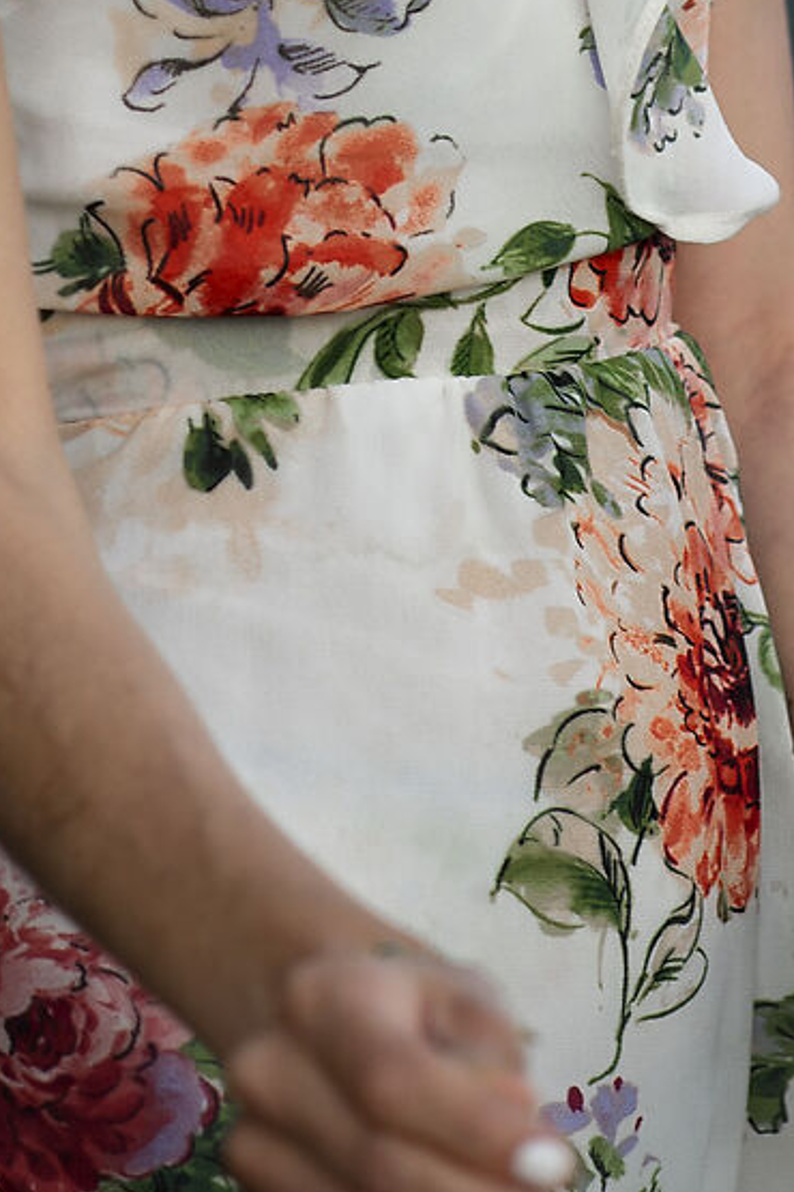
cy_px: -597
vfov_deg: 3.5
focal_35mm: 584
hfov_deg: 2.4
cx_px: 318
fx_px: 19319
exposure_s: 1/400
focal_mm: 135
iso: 100
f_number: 2
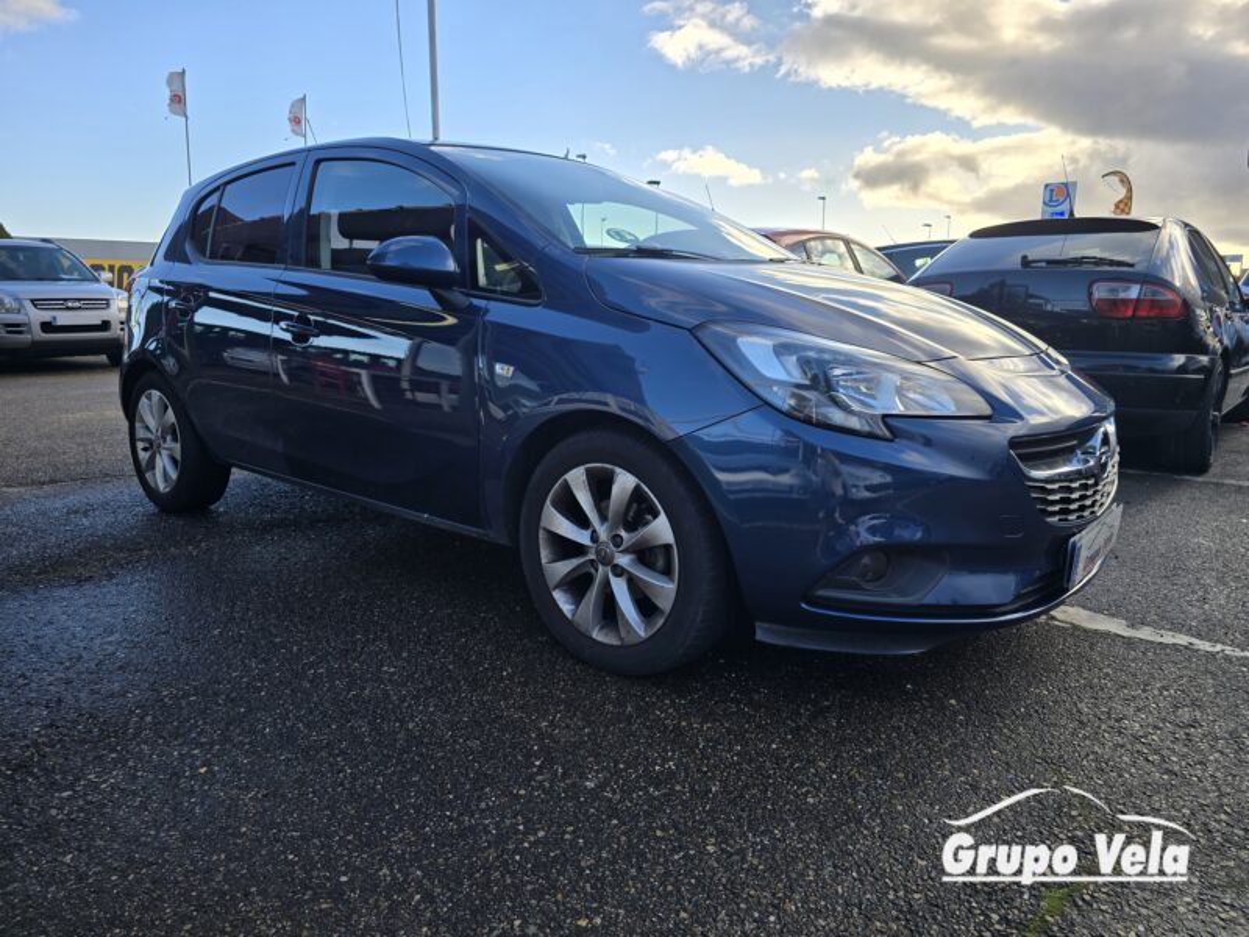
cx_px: 624
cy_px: 468
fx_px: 830
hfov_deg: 73.9
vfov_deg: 58.9
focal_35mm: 23
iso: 12
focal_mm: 6.3
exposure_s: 1/247
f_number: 1.7
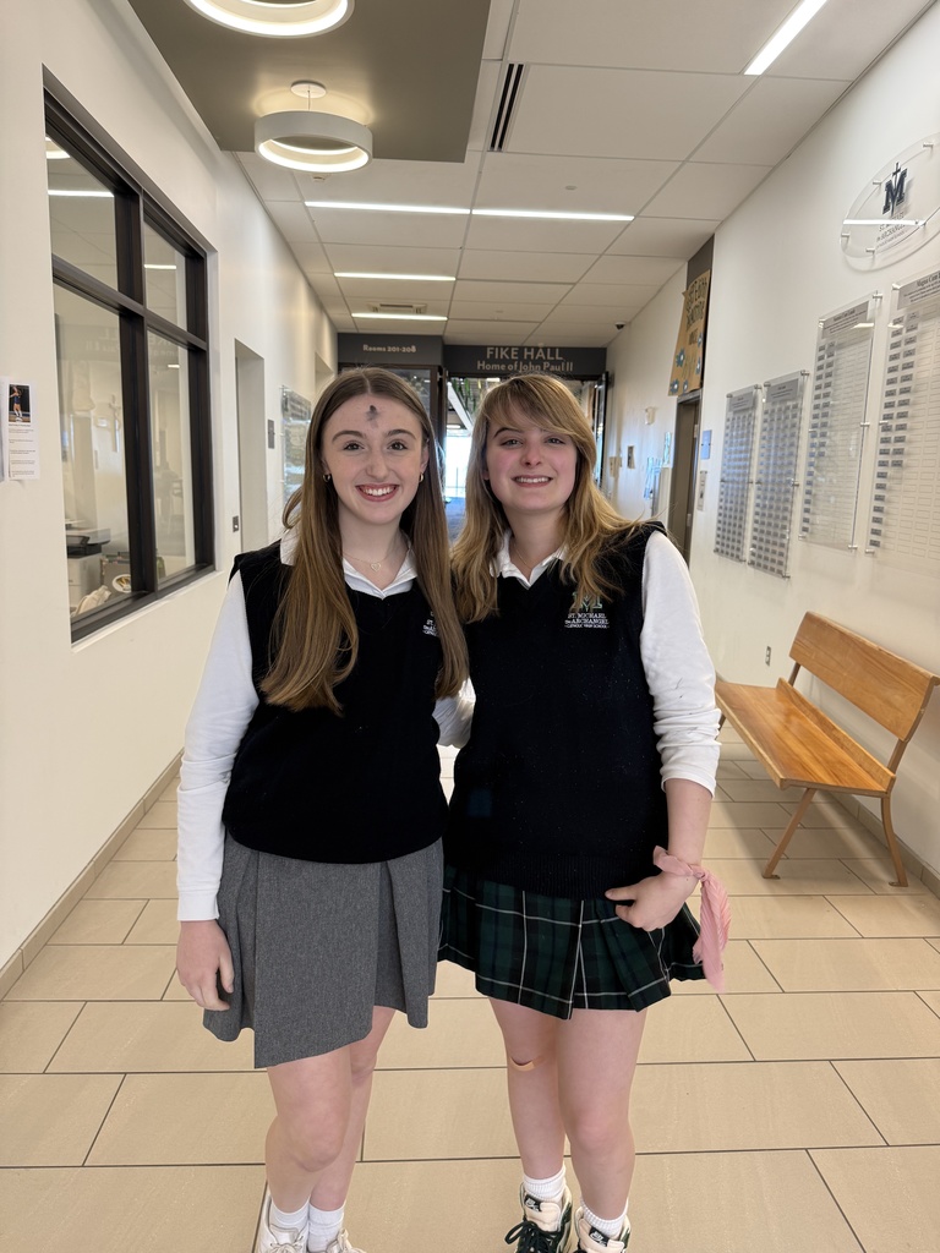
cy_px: 626
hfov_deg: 56.8
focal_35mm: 24
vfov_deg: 71.6
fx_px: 869
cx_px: 470
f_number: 1.78
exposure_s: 1/60
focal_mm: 6.76
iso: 125
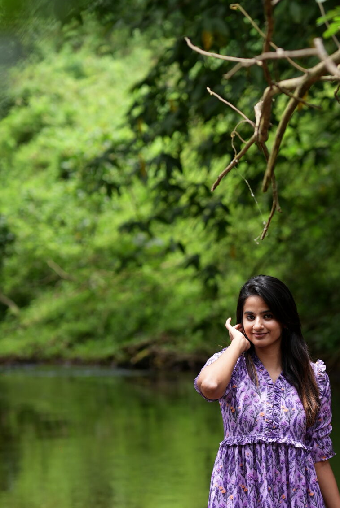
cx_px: 287
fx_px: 2037
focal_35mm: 144
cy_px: 421
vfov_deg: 14.1
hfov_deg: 9.5
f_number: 2.8
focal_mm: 85
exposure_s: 1/640
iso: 200
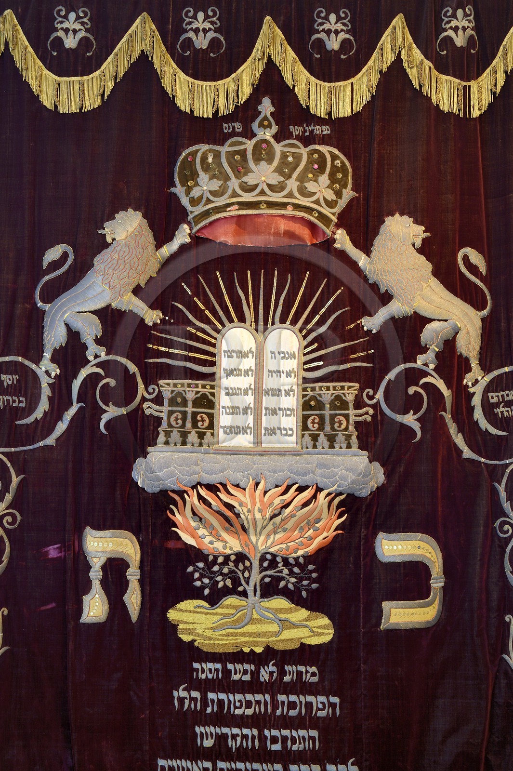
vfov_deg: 38.2
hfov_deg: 26.0
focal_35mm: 52
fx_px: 1113
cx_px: 256
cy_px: 386
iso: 100
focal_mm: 52
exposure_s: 2.5
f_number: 9
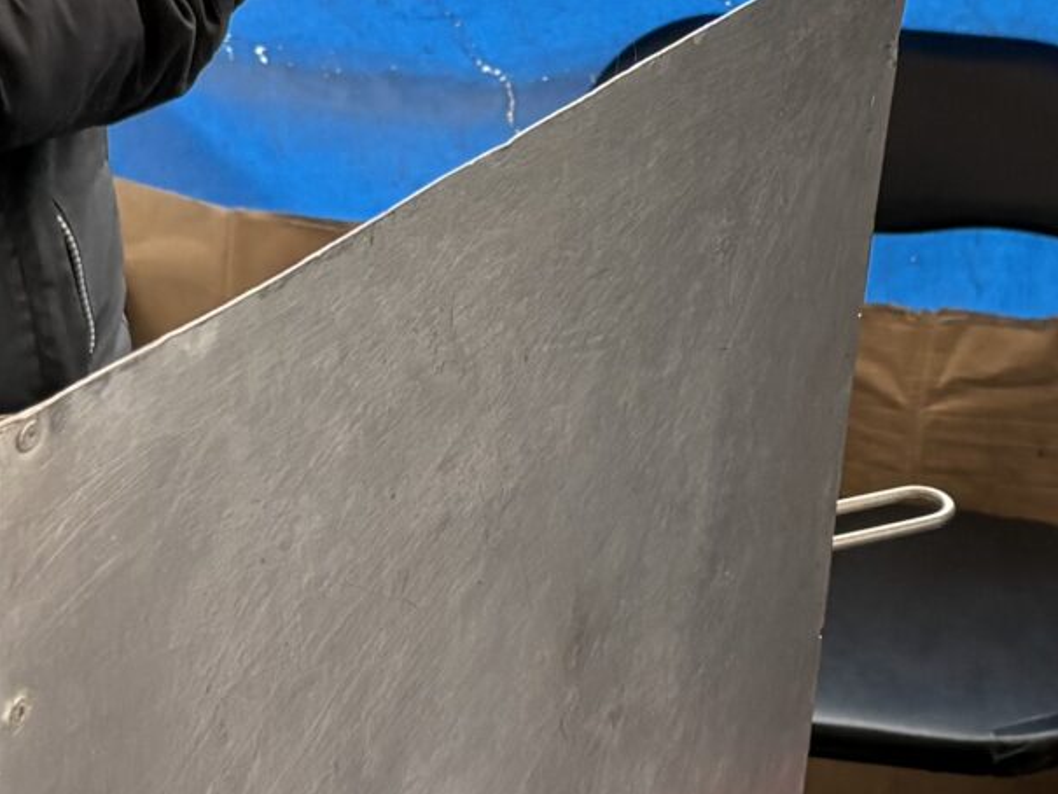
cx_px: 528
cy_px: -170
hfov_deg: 17.9
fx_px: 3363
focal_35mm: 110
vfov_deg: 13.1
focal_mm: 5.96
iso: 125
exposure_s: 1/102
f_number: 1.6
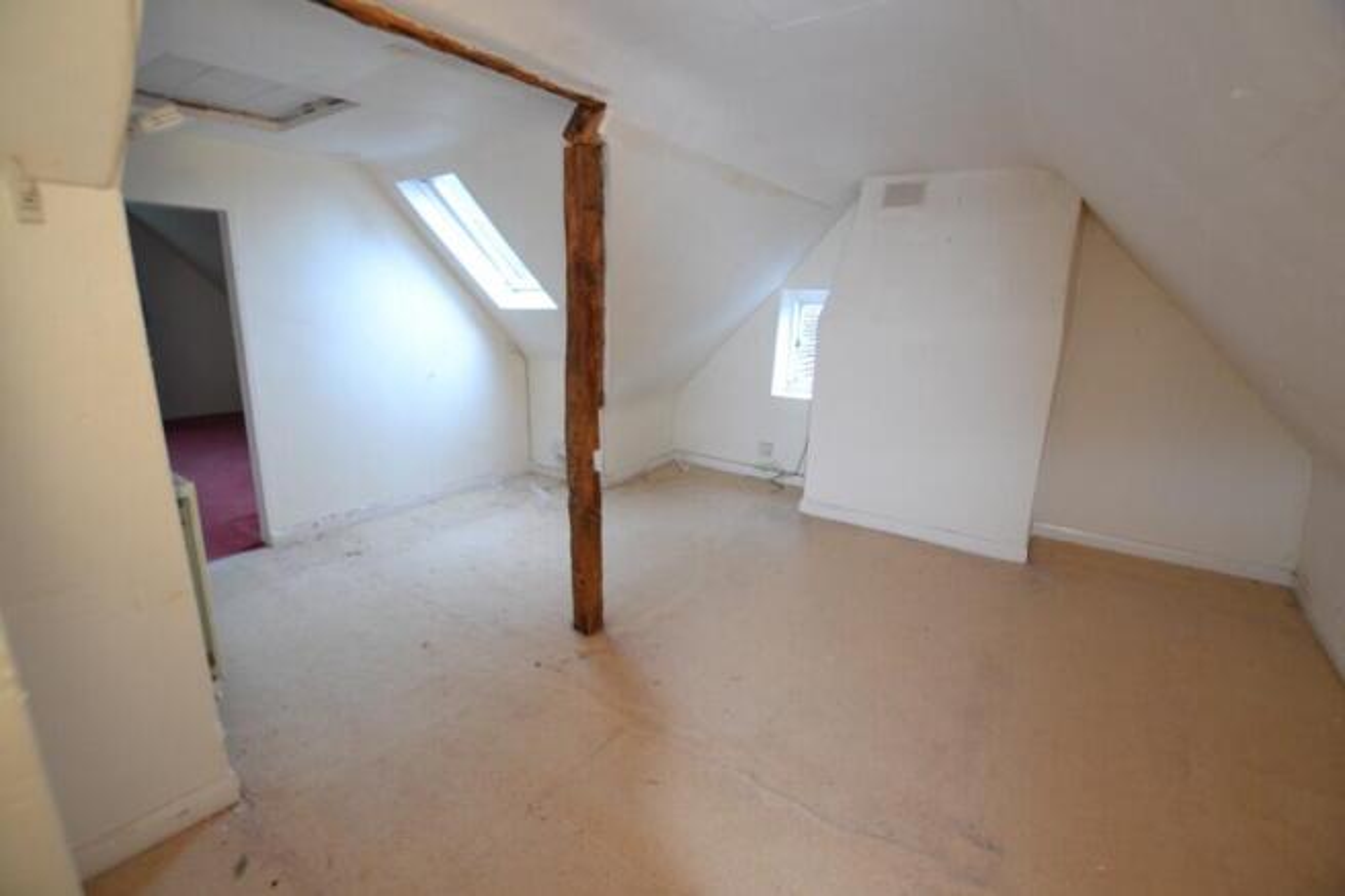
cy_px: 448
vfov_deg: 77.3
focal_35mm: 15
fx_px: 560
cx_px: 672
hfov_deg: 100.4
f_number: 3.5
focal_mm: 10
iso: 720
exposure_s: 1/60
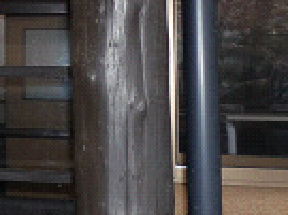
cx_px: -263
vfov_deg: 13.8
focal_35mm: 106
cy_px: 14
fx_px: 881
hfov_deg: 15.4
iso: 100
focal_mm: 4.8
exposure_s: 1/30
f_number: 2.8
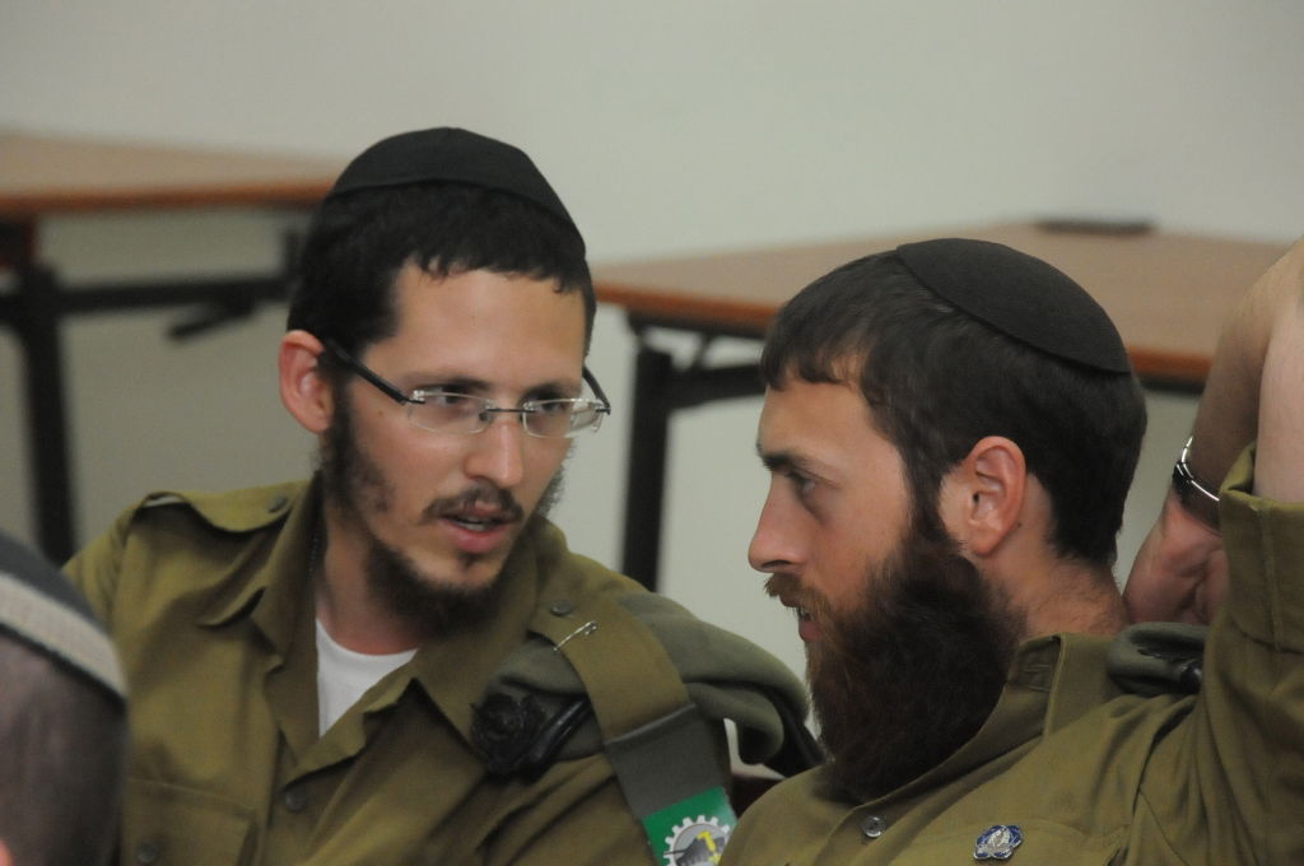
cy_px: 433
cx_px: 652
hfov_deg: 8.1
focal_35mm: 255
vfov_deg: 5.4
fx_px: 9225
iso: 3200
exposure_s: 1/160
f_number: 10
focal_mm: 170
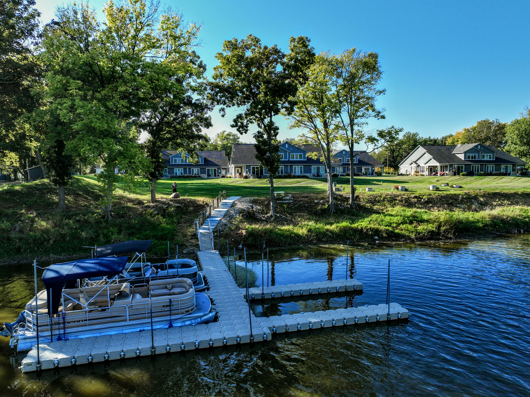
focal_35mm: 24
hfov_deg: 71.6
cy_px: 198
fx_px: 367
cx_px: 265
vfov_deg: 56.8
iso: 240
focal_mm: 12.29
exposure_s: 1/1250
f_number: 2.8
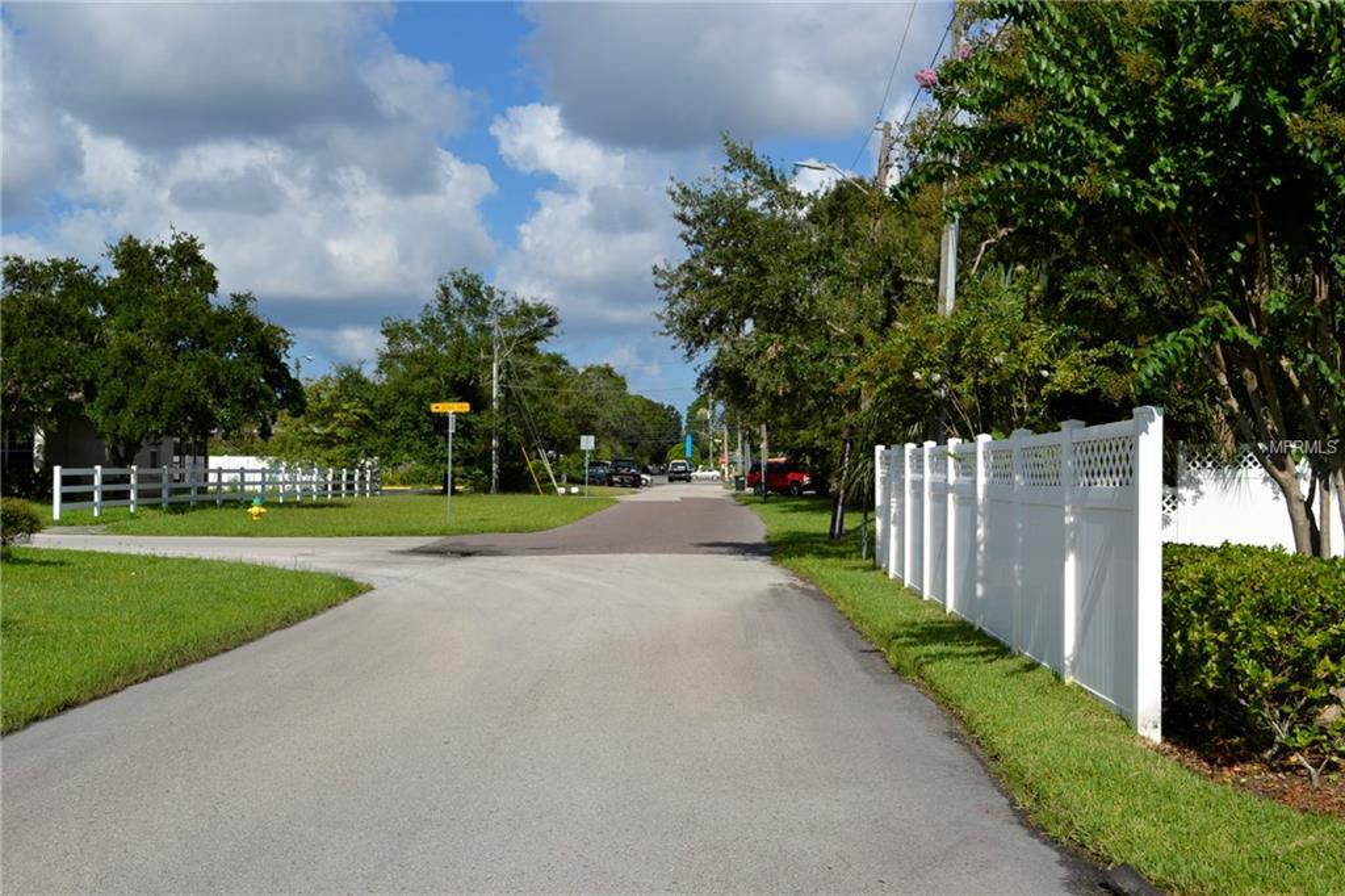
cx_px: 672
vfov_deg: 34.2
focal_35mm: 39
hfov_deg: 49.6
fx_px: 1457
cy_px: 448
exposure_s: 1/320
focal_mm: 26
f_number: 9
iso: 100
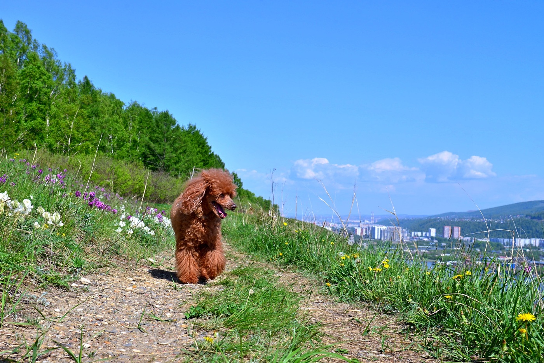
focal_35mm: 32
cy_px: 182
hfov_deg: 58.7
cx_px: 272
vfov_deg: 41.1
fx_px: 484
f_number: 10
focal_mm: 32
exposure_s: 1/320
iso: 100
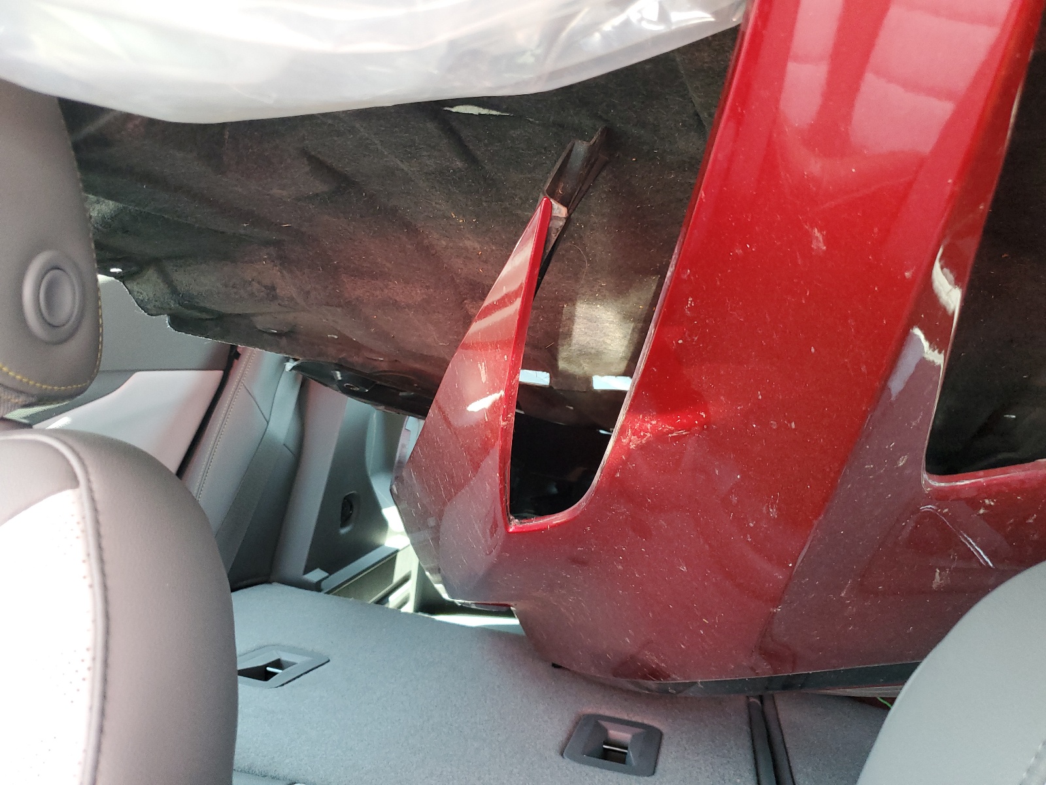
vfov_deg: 53.1
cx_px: 523
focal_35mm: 26
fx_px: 786
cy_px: 392
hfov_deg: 67.3
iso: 163
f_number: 1.5
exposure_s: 1/60.2
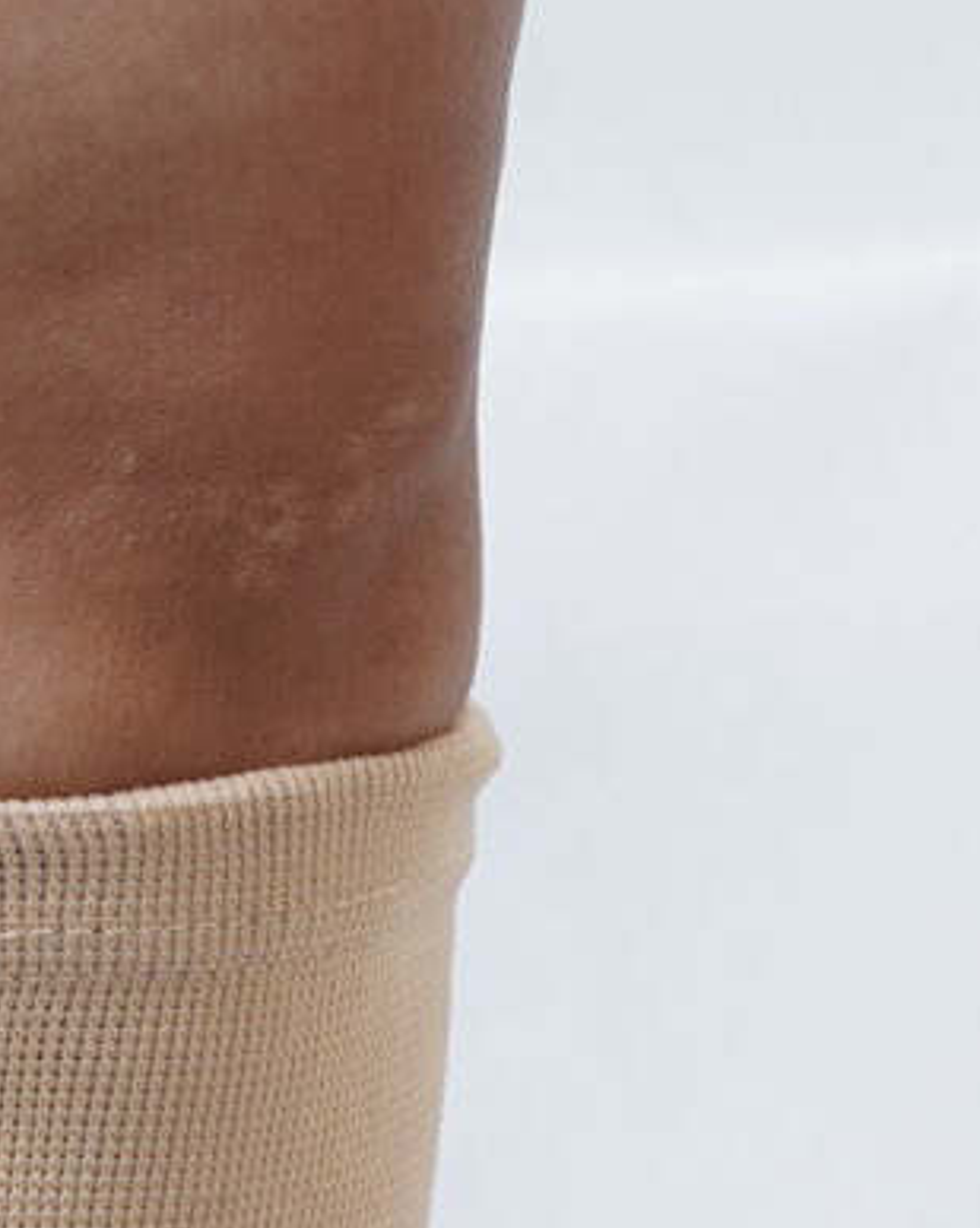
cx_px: 842
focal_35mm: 528
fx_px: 19165
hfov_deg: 2.9
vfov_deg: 3.6
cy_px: 3087
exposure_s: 1/160
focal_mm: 85
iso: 100
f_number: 14
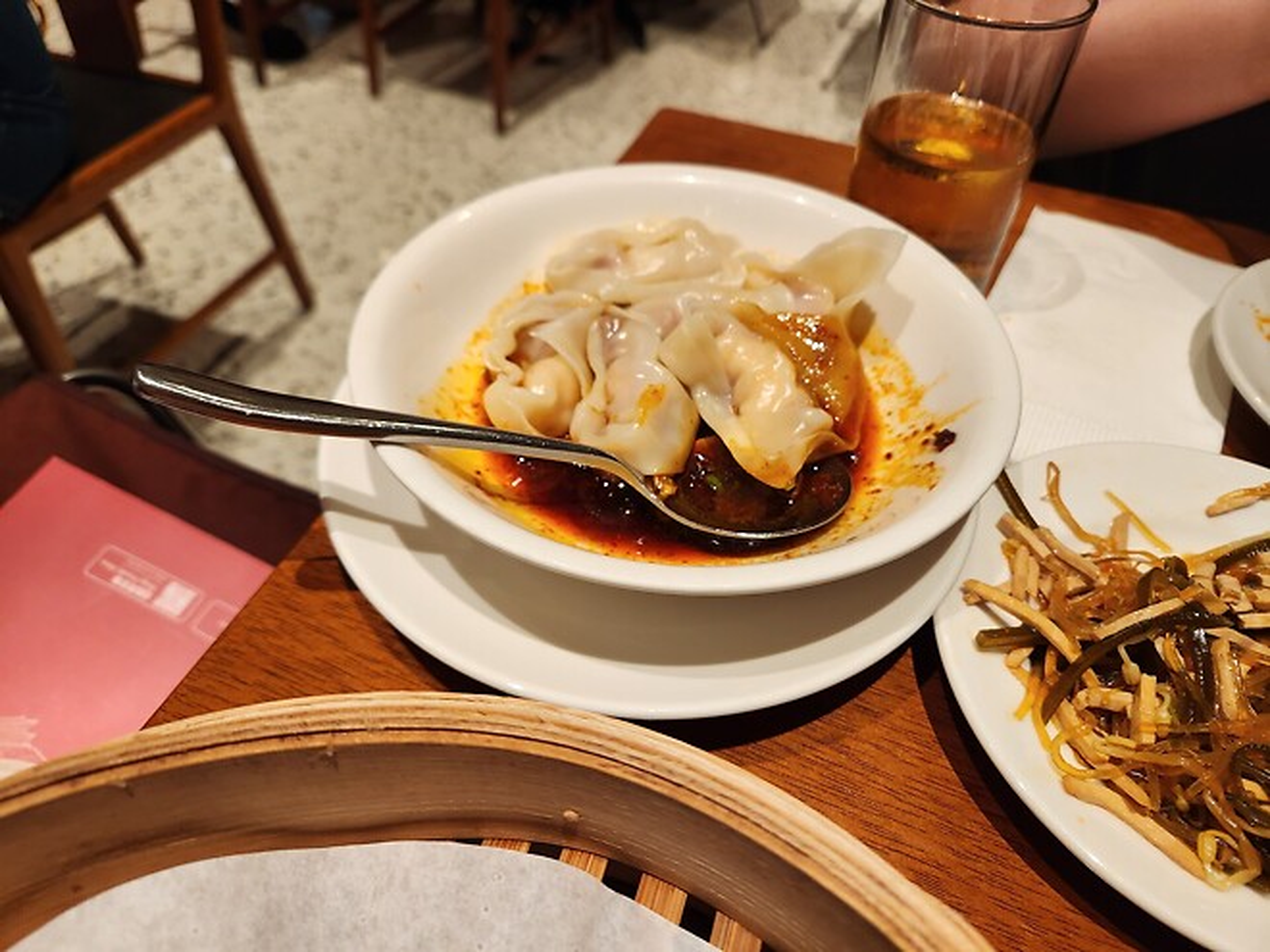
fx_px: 844
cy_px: 476
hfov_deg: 73.9
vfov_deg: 58.9
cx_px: 635
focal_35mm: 23
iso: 160
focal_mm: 5.4
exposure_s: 1/180
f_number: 1.8
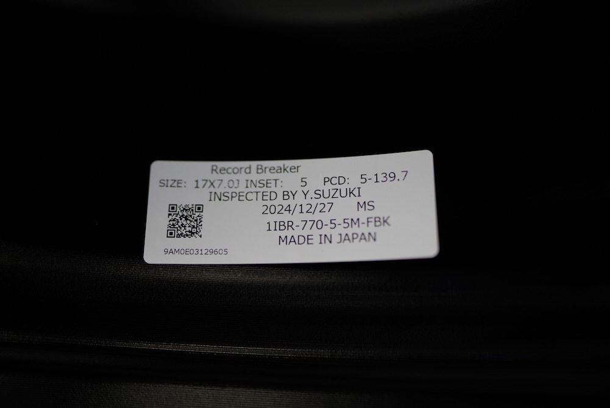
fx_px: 593
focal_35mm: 35
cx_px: 305
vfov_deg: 37.9
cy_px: 204
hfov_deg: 54.4
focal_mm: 35
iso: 800
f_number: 1.4
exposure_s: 1/3200
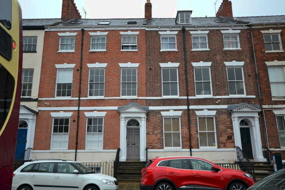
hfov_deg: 61.9
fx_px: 238
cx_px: 142
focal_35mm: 30
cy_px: 95
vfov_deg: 43.6
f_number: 5.6
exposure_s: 1/125
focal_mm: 20
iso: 110
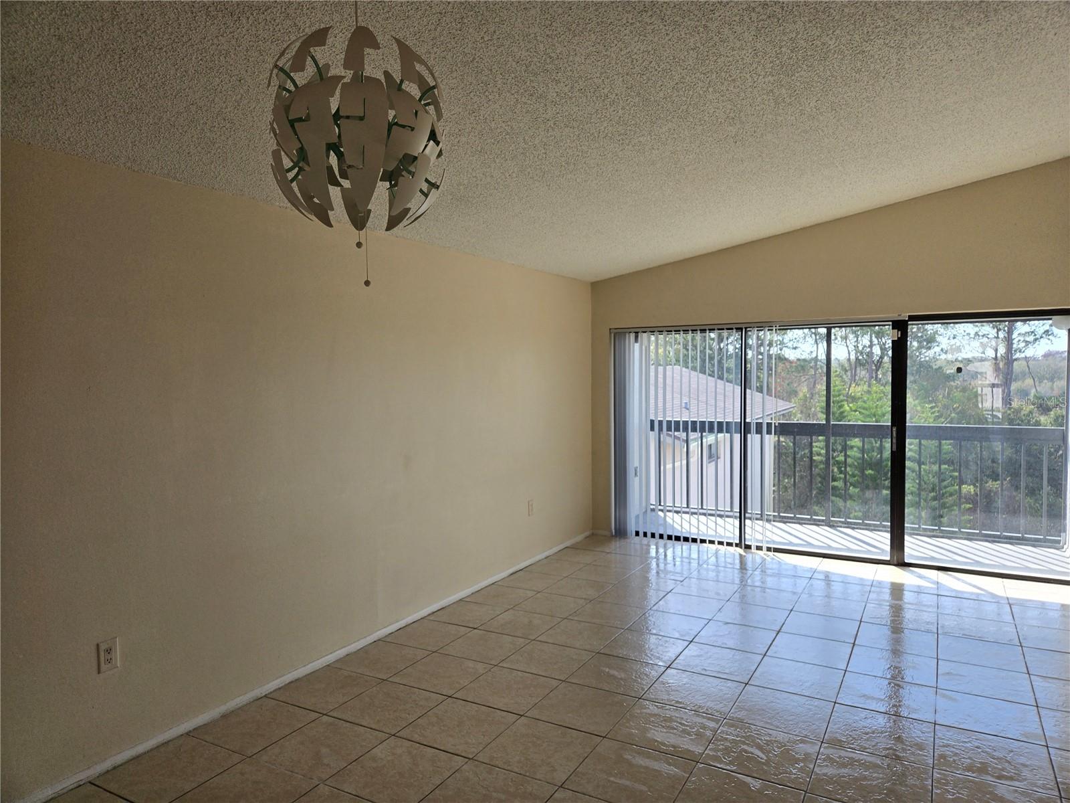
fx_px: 711
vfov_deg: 58.9
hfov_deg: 73.9
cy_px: 402
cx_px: 535
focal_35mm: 23
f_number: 1.8
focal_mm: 5.4
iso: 25
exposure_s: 1/353
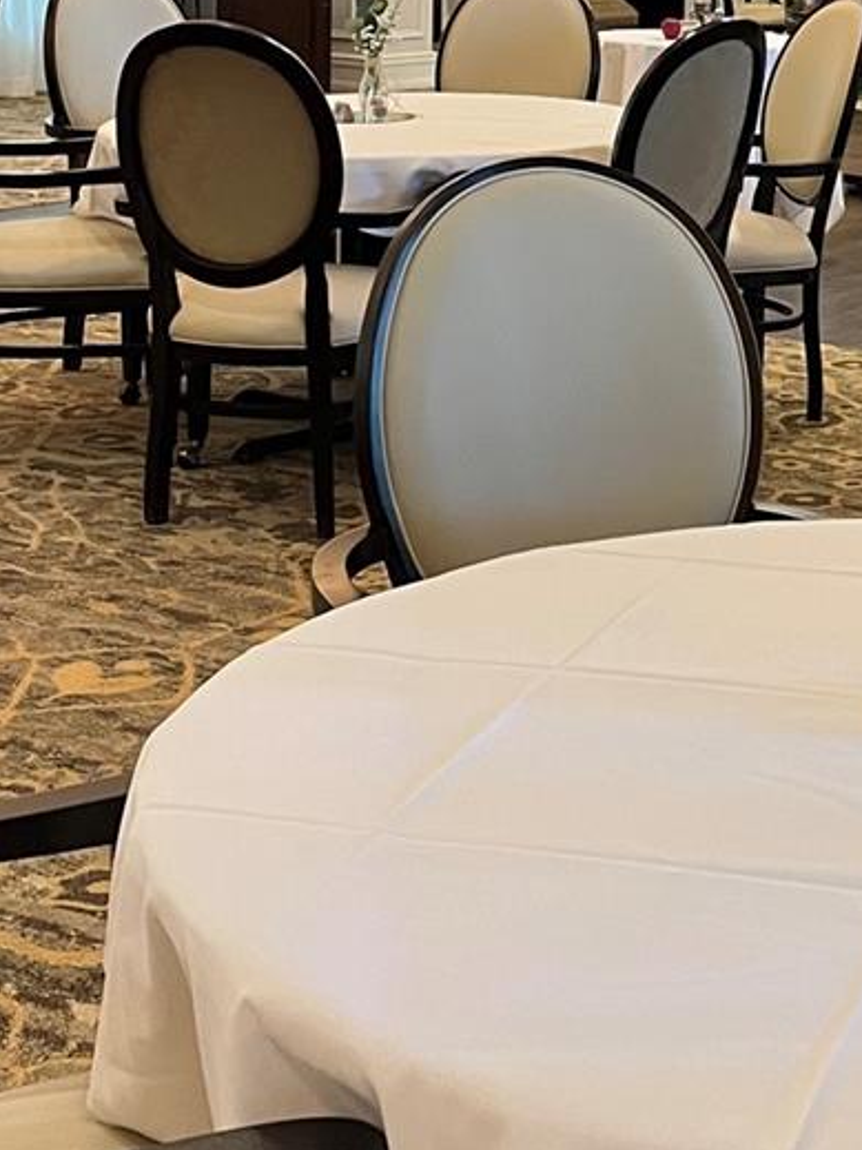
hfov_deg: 18.9
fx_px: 2558
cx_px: 742
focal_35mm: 77
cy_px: 131
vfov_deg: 24.7
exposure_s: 1/60
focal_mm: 5.1
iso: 400
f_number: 1.6
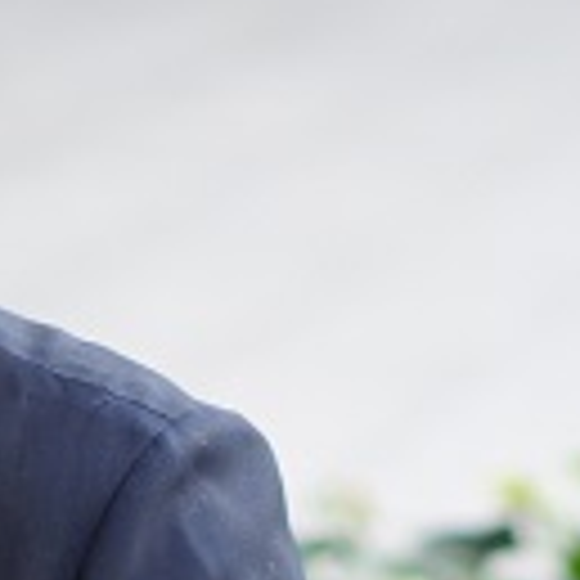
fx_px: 5971
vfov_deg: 5.6
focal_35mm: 315
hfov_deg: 5.5
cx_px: -81
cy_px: 182
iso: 100
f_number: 2.2
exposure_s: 1/125
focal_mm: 50
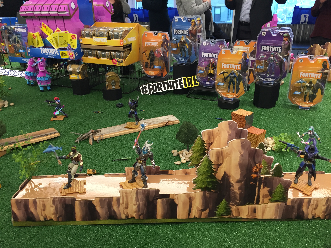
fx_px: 277
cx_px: 166
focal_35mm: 29
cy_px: 124
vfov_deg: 48.2
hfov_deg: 61.7
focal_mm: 4.15
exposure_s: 1/30
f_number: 2.2
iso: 80
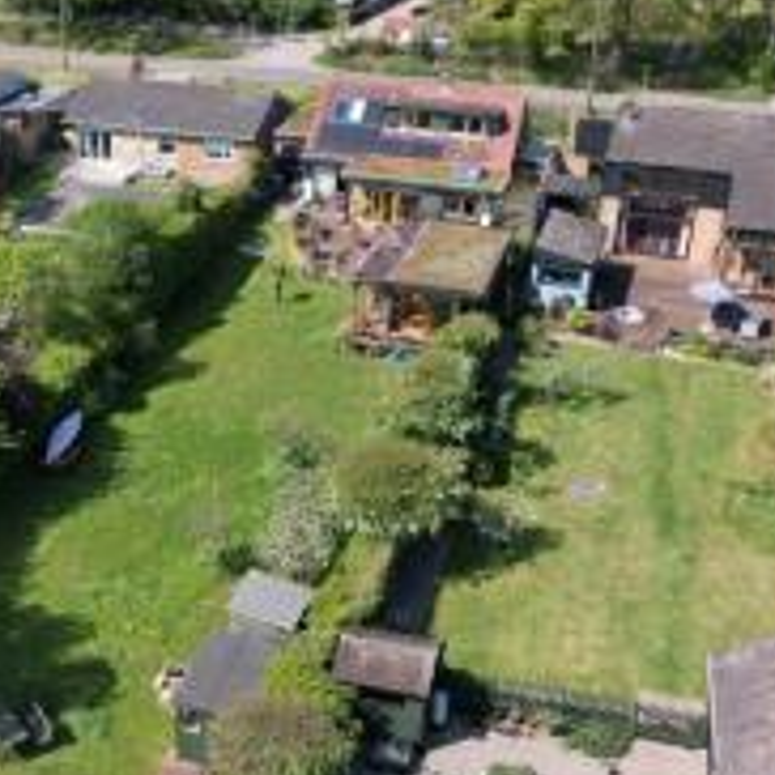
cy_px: 458
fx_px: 1241
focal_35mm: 49
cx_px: 221
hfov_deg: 34.2
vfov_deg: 34.6
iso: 110
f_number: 2.8
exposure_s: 1/80
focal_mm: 8.38
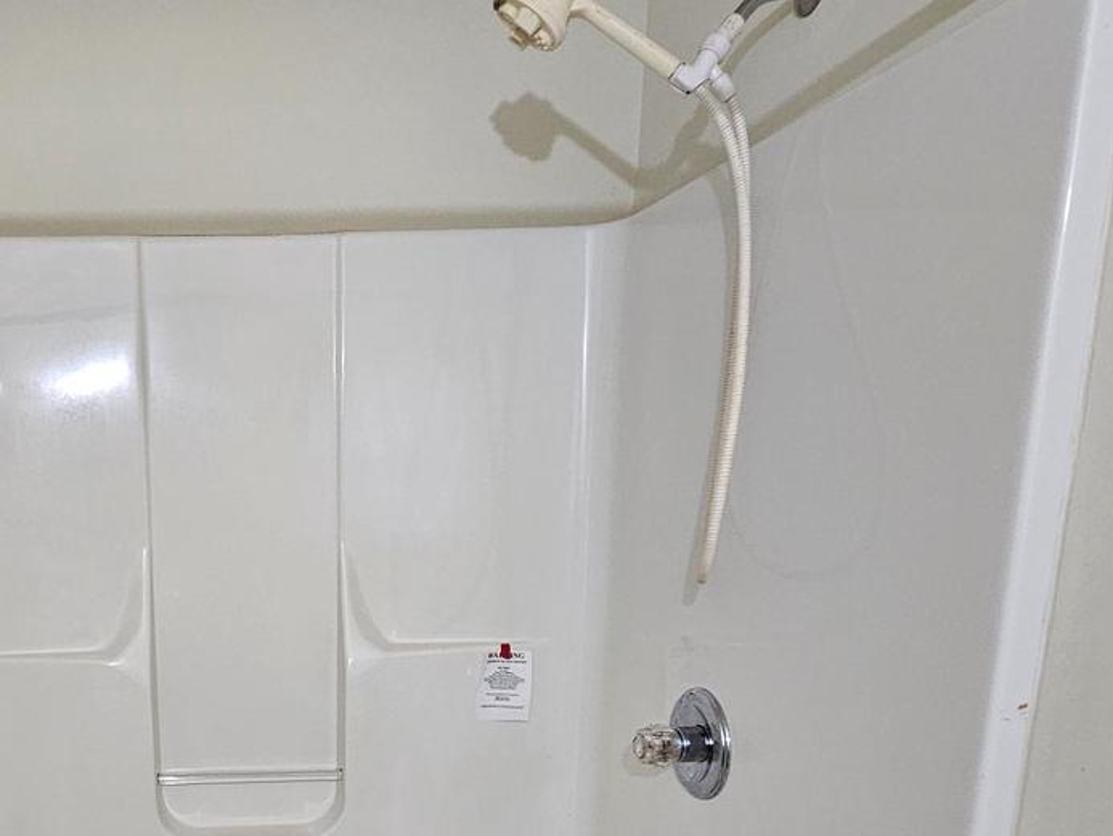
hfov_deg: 60.4
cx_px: 231
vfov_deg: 48.6
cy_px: 662
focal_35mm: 27
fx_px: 868
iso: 320
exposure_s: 1/30
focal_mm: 2.2
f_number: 2.2
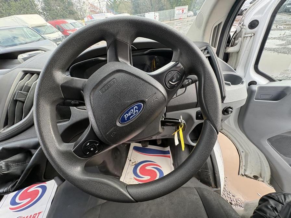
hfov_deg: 102.1
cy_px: 109
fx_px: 118
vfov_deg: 85.7
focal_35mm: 14
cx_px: 146
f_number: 2.2
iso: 160
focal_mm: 2.22
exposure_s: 1/99
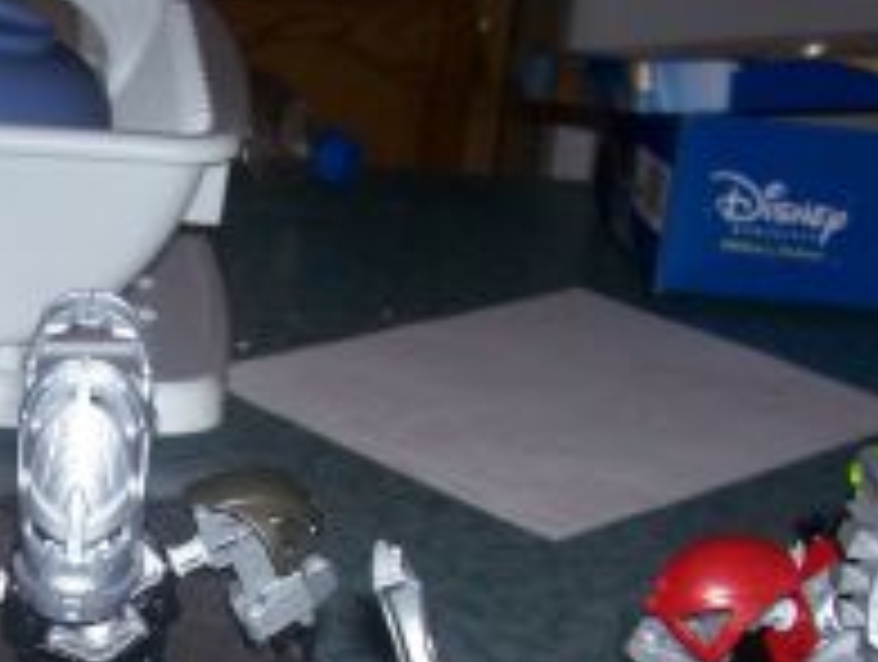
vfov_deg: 16.4
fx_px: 2211
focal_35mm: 87
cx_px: 99
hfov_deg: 22.0
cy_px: 772
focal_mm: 5.6
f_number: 2.7
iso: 80
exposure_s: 1/64
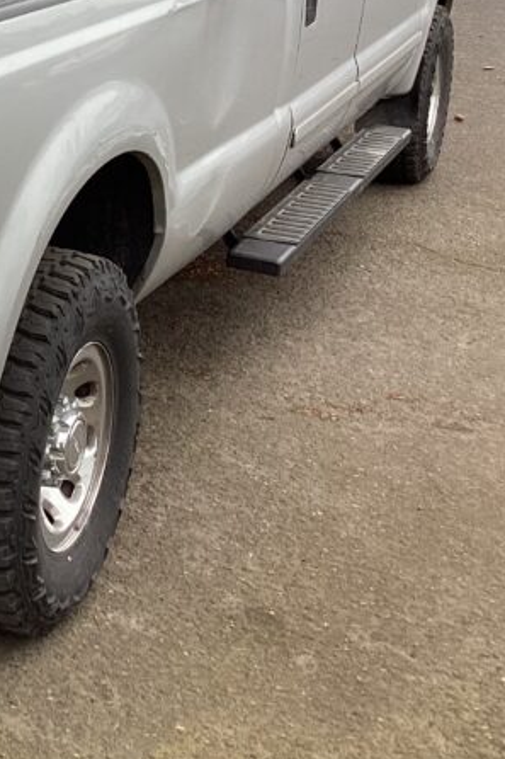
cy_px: 126
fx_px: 1558
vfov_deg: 26.7
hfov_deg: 16.9
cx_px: -226
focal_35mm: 74
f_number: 2.4
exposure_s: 1/120
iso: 32
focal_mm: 3.3
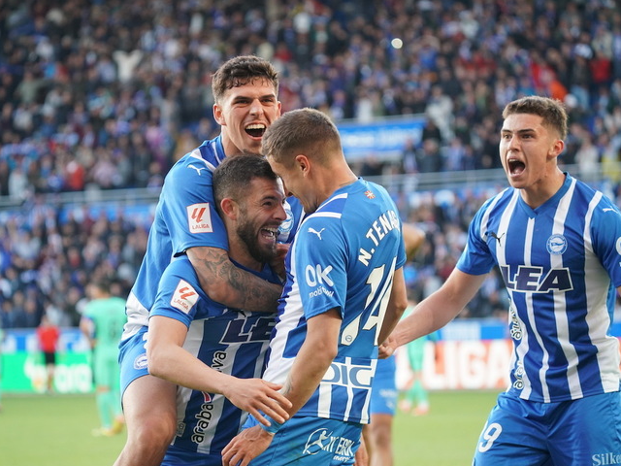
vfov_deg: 6.8
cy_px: 234
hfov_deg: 9.1
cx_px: 272
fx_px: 3911
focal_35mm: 218
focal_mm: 200
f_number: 6.3
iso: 2000
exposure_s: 1/320
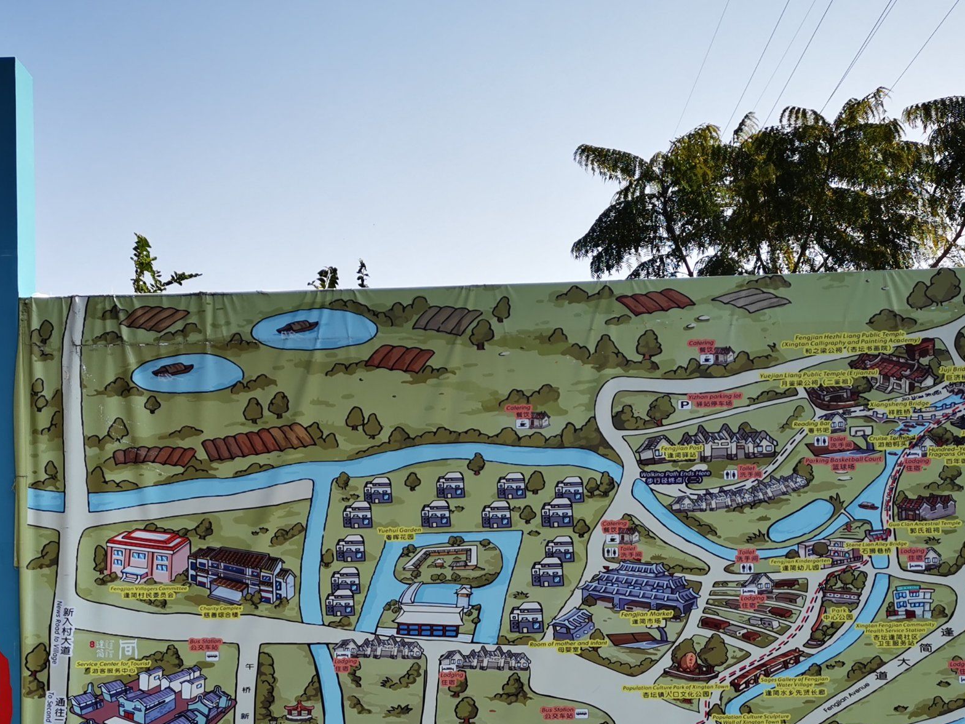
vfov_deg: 30.2
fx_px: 1310
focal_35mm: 47
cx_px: 450
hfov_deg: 40.4
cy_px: 571
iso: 50
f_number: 1.8
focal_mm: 5.58
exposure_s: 1/2500
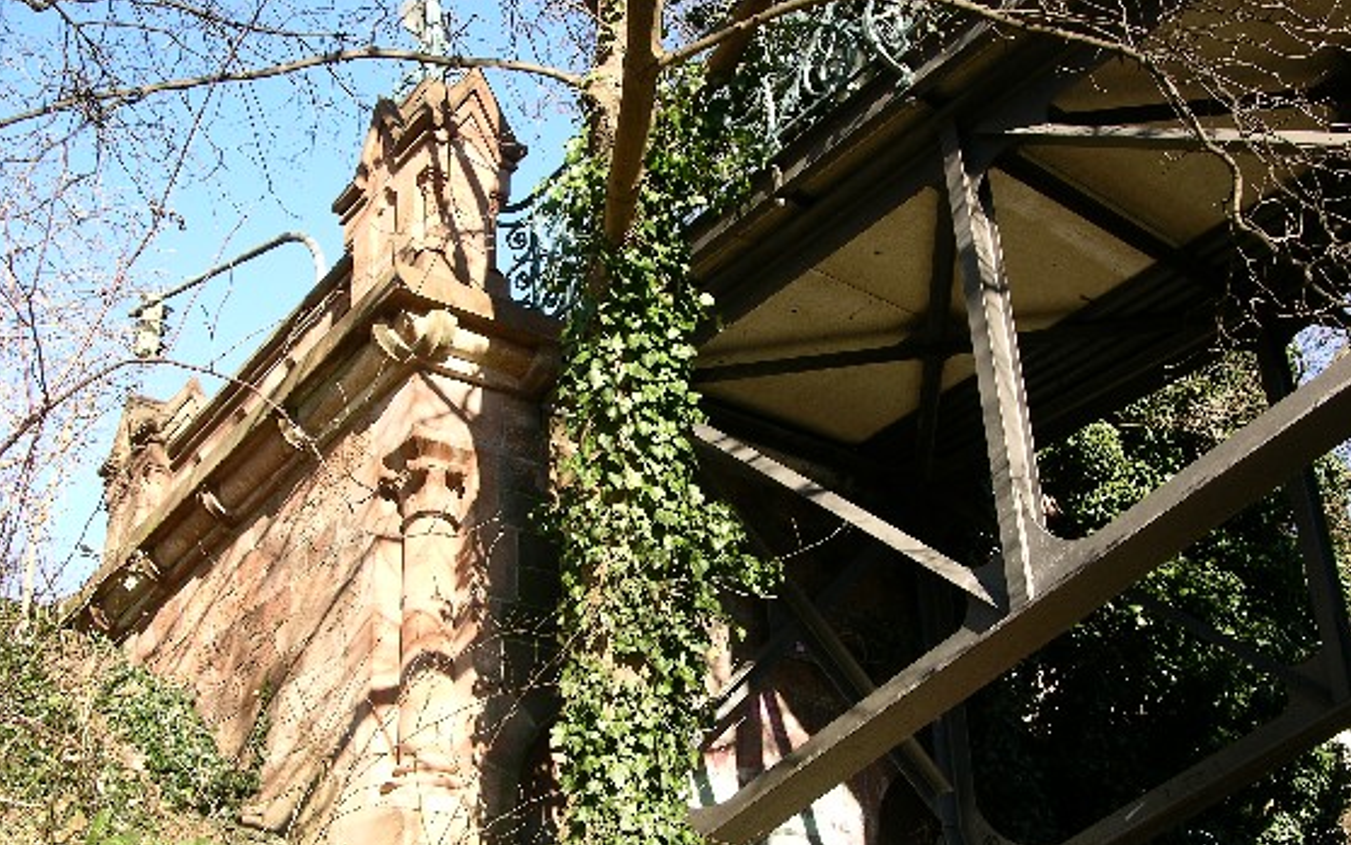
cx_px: 657
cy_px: 516
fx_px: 1436
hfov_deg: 50.4
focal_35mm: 39
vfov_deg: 32.7
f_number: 5.6
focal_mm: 8.9
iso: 50
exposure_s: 1/68
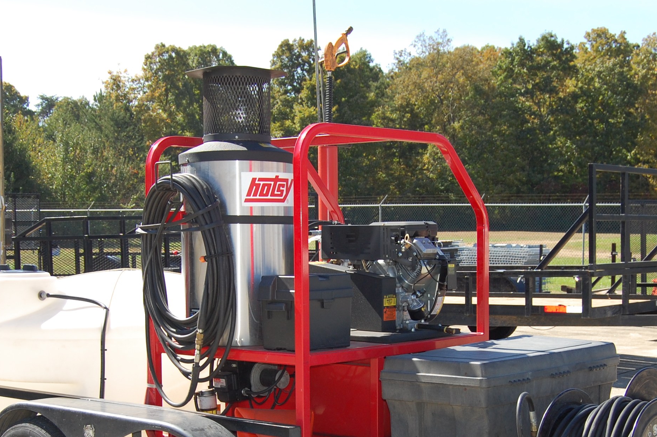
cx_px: 337
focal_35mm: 63
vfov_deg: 21.3
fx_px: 1149
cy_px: 347
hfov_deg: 31.9
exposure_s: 1/500
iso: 280
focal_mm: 26
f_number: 5.6
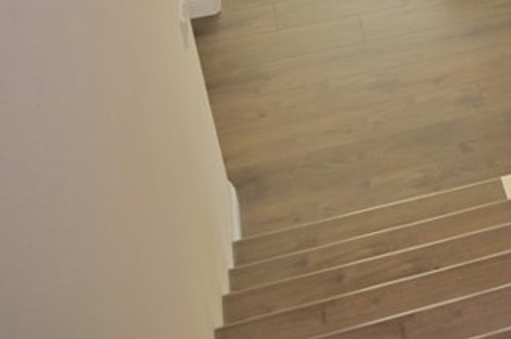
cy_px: -202
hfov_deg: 23.5
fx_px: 1092
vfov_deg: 15.9
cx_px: 647
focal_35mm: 77
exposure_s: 1/200
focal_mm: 24
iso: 800
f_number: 2.8
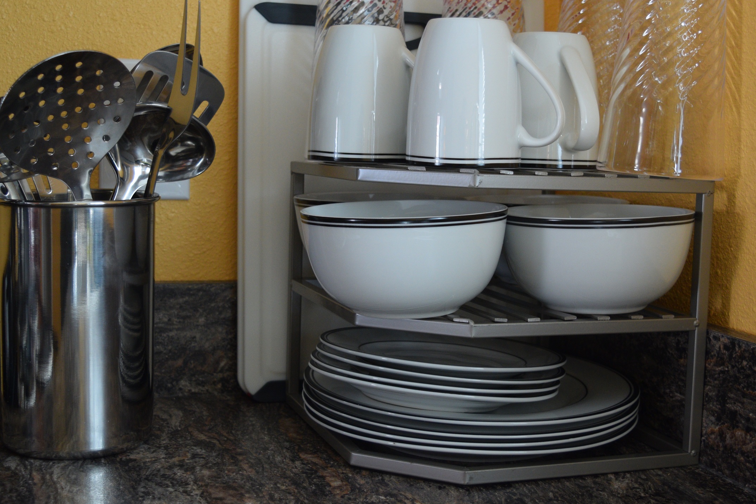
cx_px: 422
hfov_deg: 37.7
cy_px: 206
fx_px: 1107
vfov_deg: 25.6
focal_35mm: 53
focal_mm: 25
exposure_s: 1/60
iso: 640
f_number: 4
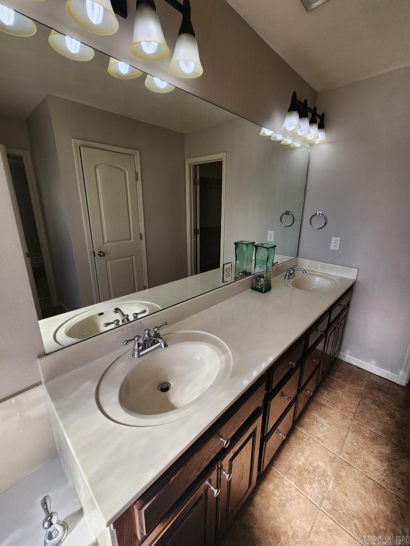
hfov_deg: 89.9
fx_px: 205
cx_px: 205
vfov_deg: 106.2
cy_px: 273
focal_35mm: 13
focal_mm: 2.2
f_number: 2.2
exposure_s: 1/350
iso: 50
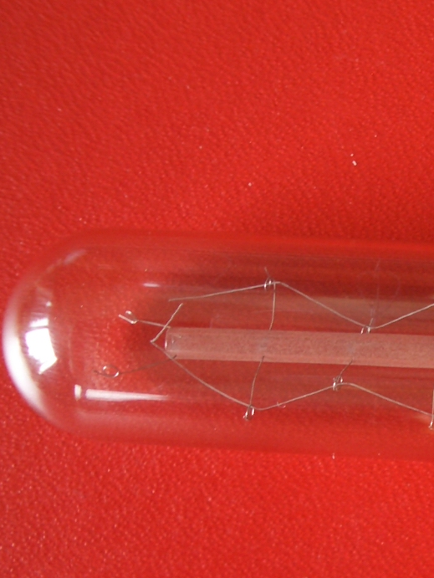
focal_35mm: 81
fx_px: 1353
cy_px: 417
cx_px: 613
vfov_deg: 23.9
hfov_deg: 16.8
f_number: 2.6
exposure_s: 1/100
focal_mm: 5.8
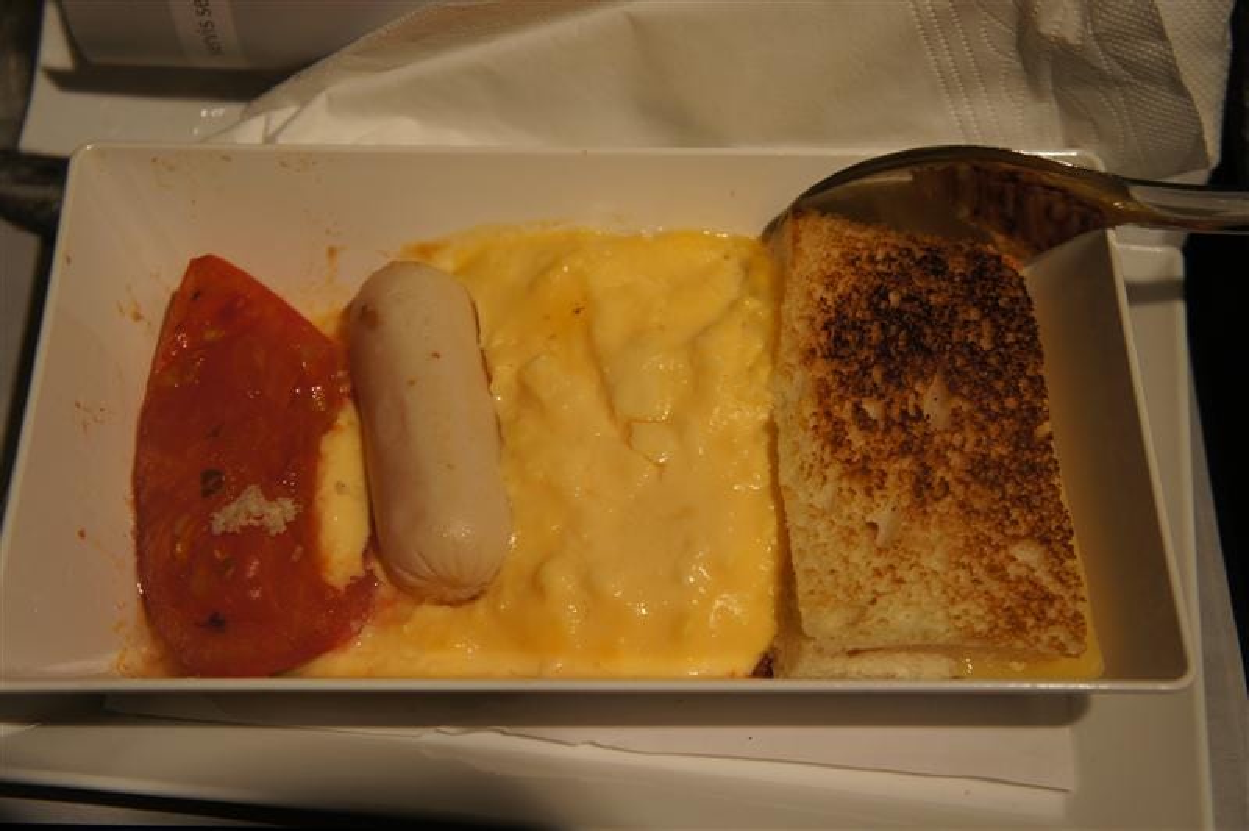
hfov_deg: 36.3
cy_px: 416
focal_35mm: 55
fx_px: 1907
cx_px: 624
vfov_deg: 24.6
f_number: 4.5
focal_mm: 37
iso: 250
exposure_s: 1/60
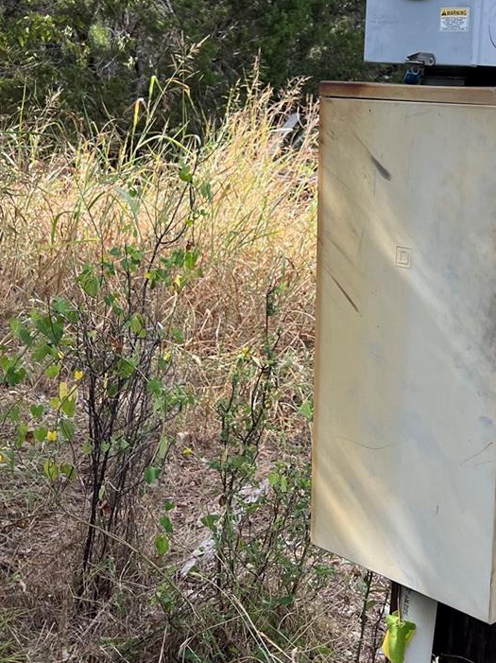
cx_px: 376
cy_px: 267
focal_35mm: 57
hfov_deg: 25.3
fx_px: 1090
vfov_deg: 33.7
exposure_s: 1/797
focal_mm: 5.7
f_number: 1.5
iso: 50
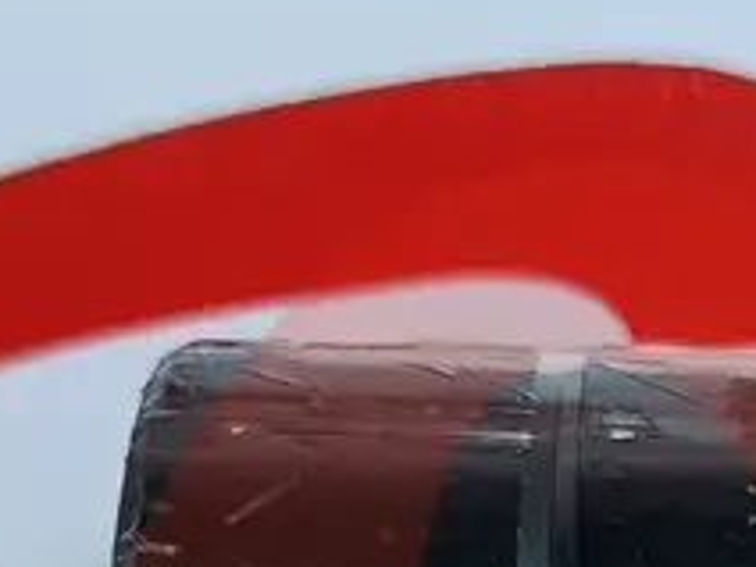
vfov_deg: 7.6
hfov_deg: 10.8
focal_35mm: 181
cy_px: 1355
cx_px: 774
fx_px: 3953
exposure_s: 1/126
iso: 50
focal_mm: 5.24
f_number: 1.7
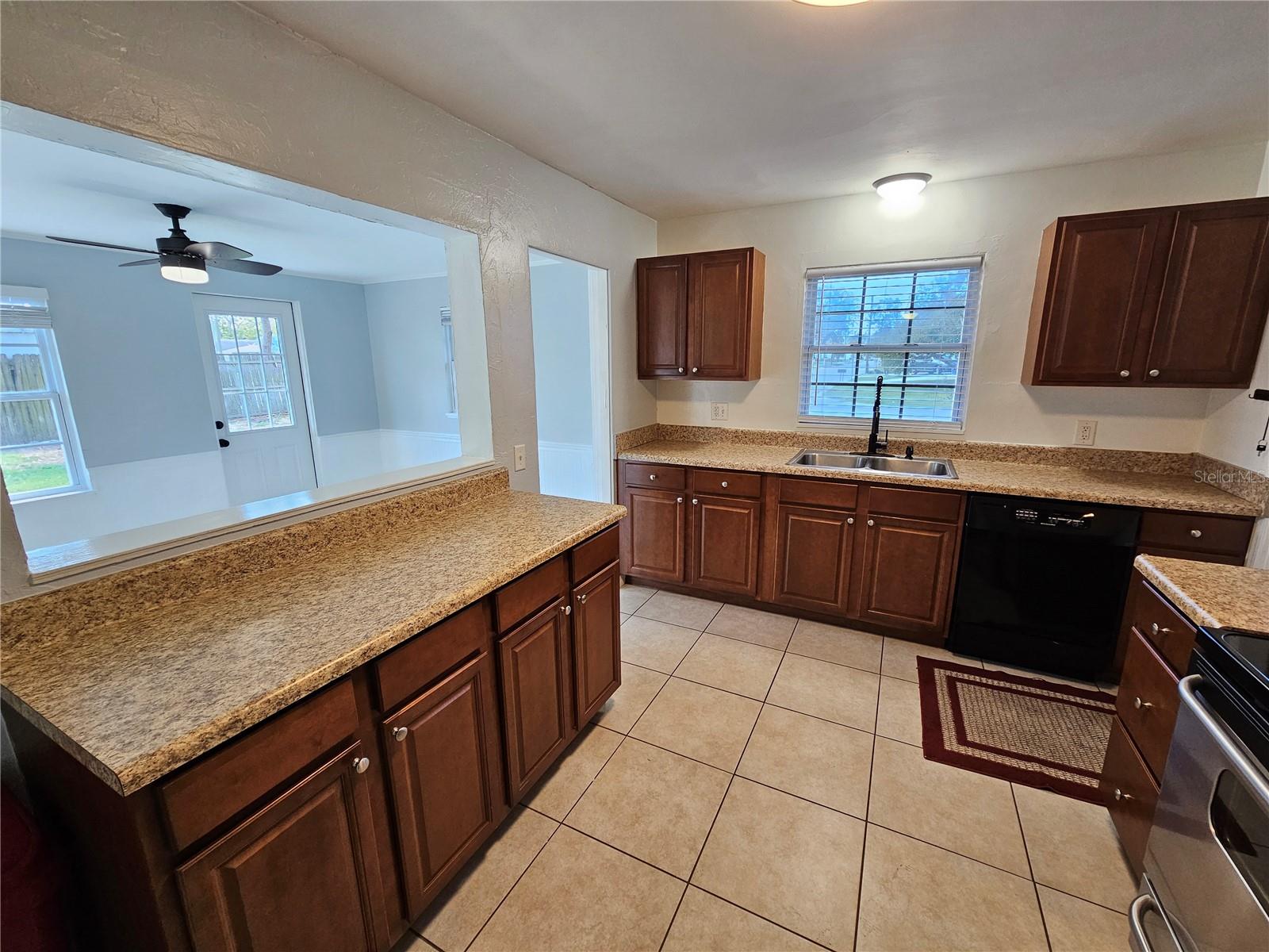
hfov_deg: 106.2
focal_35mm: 13
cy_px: 476
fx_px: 477
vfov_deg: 89.9
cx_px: 634
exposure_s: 1/60
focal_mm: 2.2
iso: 160
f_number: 2.2
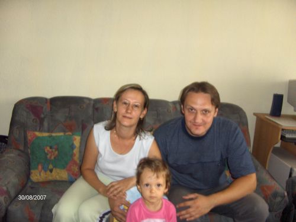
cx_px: 148
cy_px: 111
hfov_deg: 52.6
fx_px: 299
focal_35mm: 35
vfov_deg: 40.7
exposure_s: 1/60
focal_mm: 5.8
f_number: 2.6
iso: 100
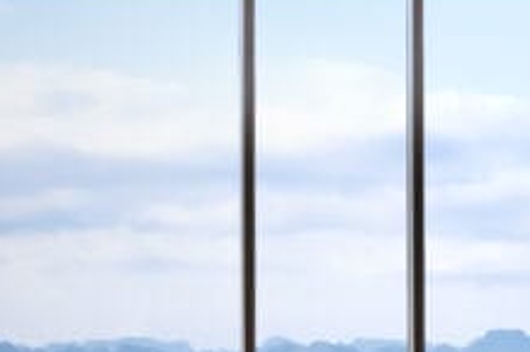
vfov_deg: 8.5
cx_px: 73
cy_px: 380
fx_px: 2354
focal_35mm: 160
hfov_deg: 12.8
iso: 1250
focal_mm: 34
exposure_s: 1/250
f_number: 4
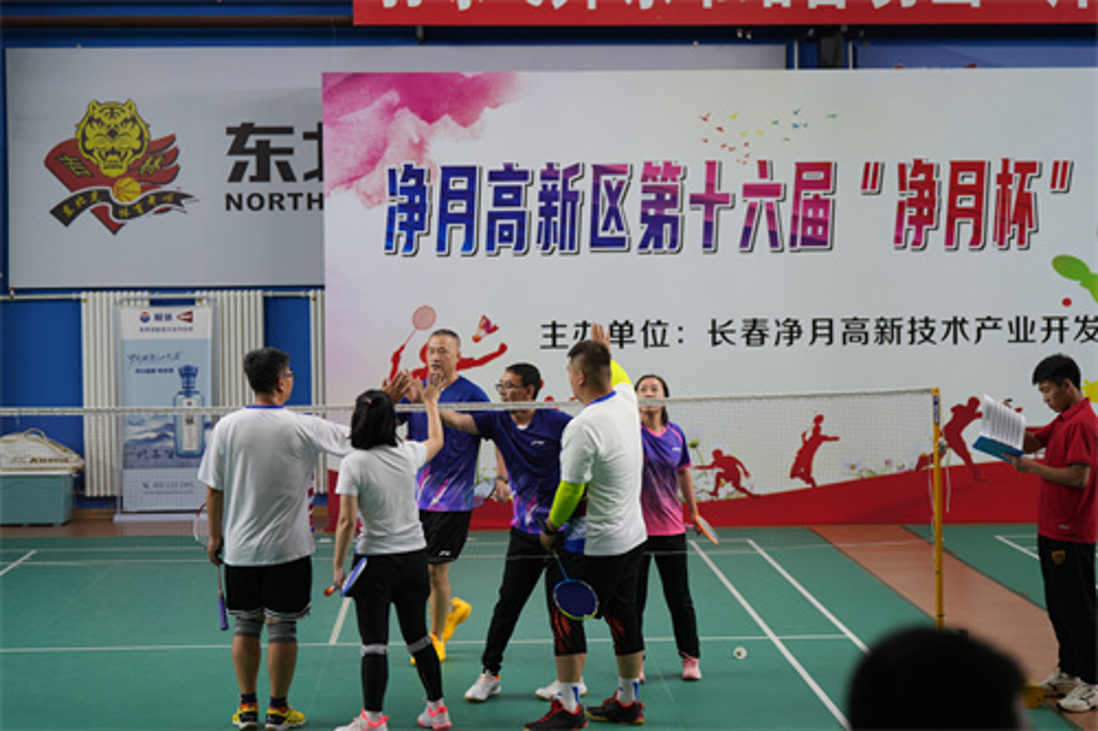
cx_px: 549
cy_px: 366
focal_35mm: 70
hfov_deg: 28.9
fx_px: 2134
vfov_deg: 19.4
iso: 400
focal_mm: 70
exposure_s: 1/125
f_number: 2.8
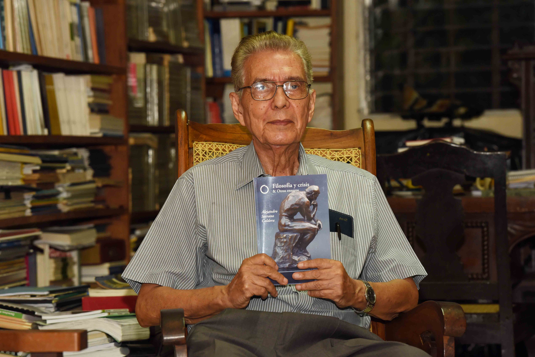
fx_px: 2007
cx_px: 268
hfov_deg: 15.2
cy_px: 178
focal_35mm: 135
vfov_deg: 10.2
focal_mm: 135
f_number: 8
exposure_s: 1/125
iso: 1250
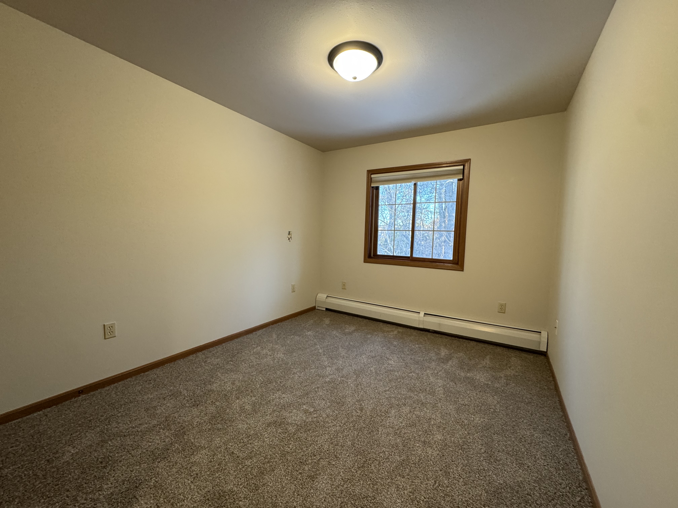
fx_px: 274
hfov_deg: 102.1
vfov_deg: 85.7
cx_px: 339
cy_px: 254
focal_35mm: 14
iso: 250
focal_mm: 2.22
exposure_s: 1/60
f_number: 2.2
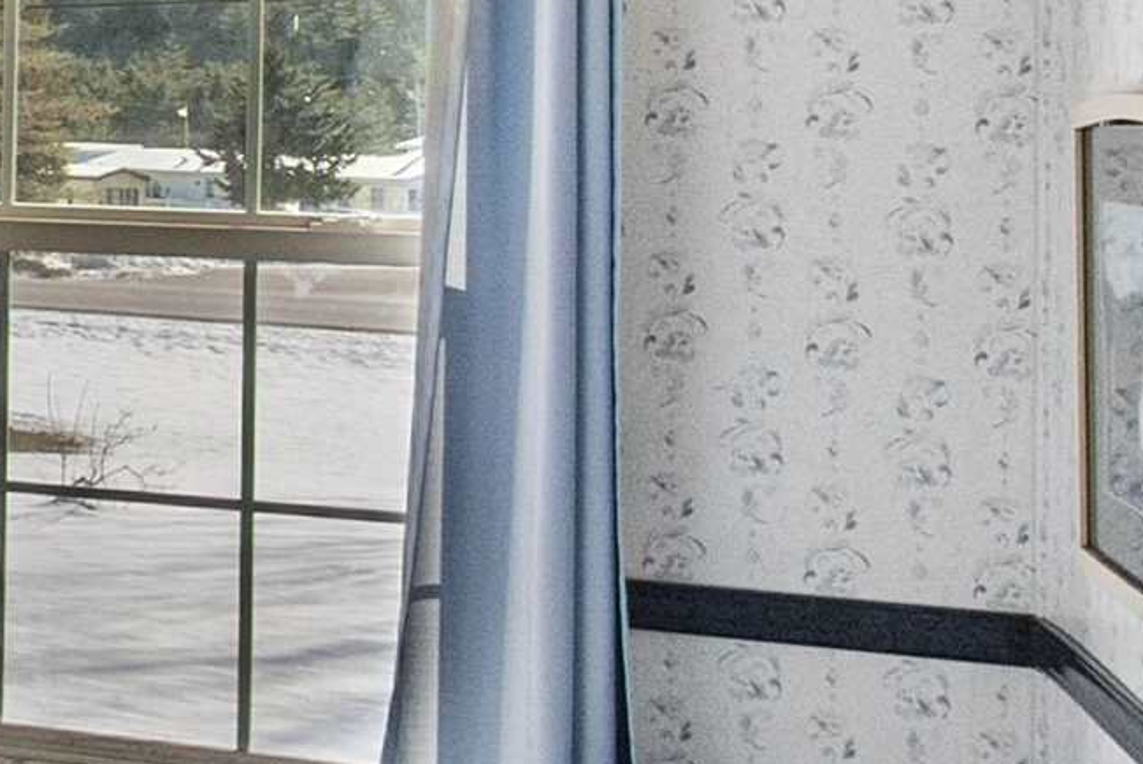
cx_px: -1204
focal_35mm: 85
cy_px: 77
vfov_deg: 15.9
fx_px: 2700
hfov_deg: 17.0
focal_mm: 12
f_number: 11
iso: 200
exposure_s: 1/15
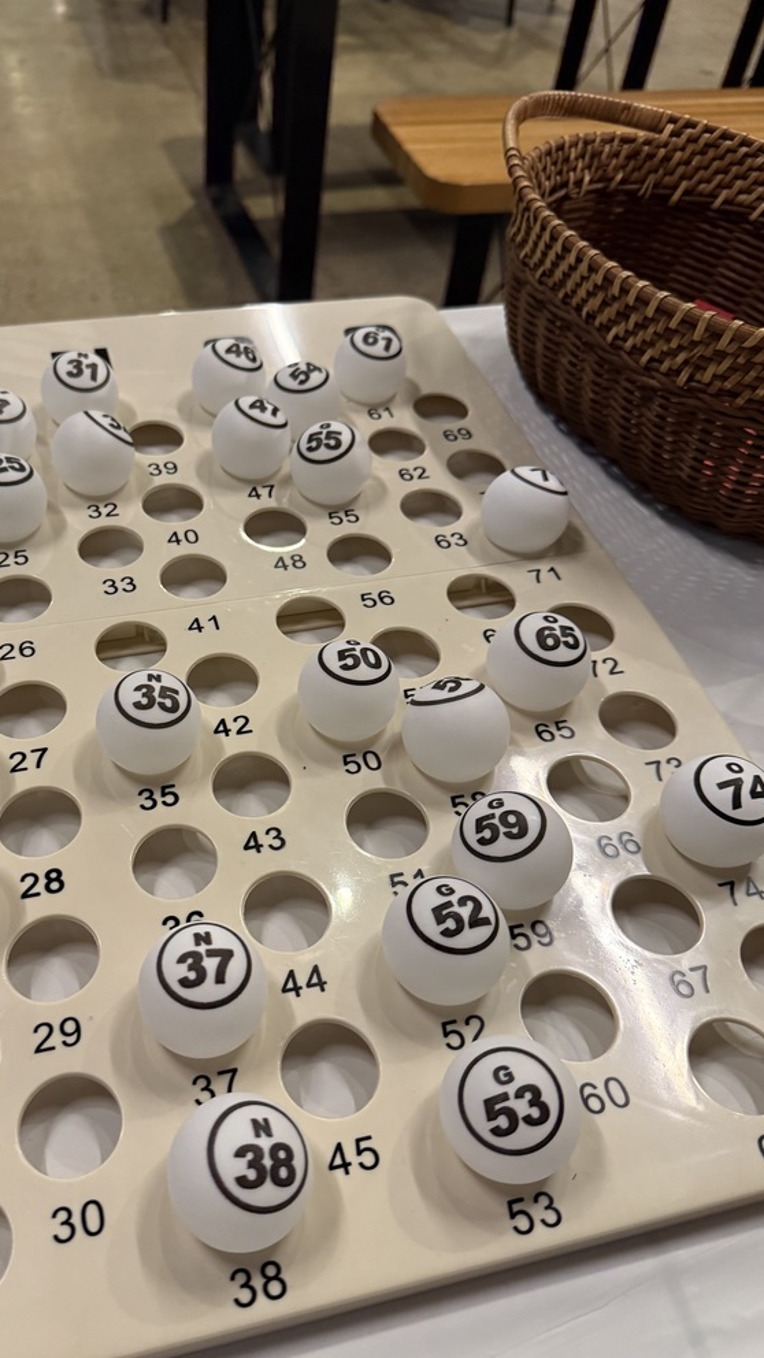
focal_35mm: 27
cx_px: 252
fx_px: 972
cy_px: 690
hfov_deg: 42.3
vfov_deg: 69.9
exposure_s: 1/60
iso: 320
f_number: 1.78
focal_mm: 6.76
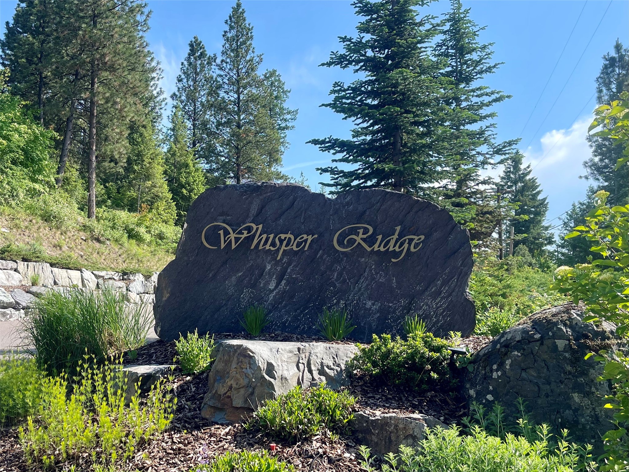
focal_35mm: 26
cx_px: 314
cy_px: 236
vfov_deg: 53.1
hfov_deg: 67.3
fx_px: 473
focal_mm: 5.1
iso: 32
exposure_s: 1/1976
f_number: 1.6
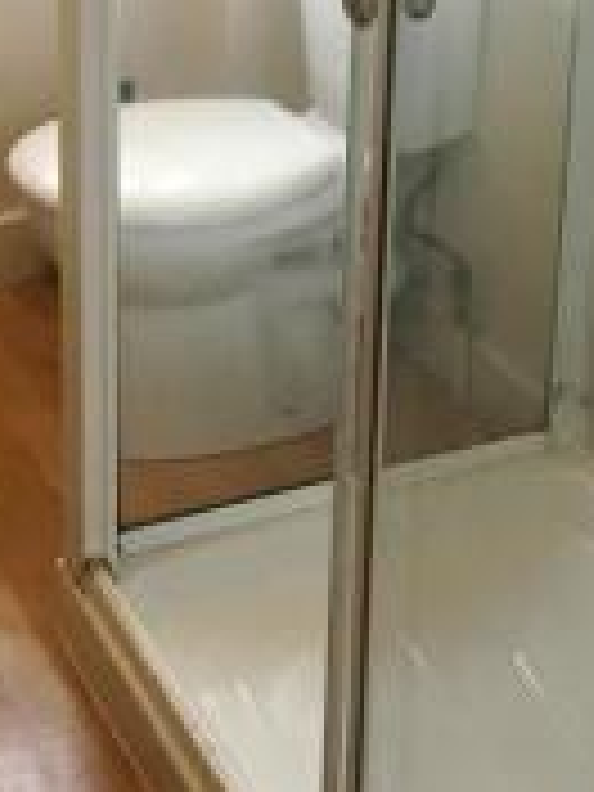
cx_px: -14
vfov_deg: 24.8
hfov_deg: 19.8
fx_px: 1647
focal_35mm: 72
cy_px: -115
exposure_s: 1/33
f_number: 2.2
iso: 25
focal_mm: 4.15
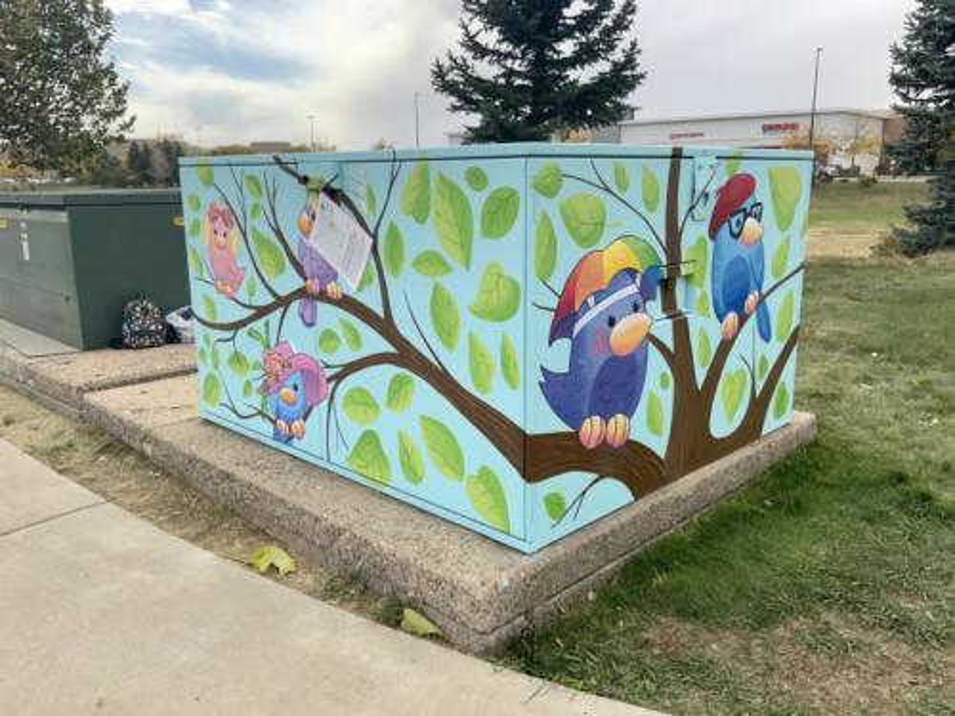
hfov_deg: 61.7
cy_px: 358
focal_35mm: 29
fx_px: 800
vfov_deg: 48.2
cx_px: 478
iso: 16
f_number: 1.8
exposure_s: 1/1412
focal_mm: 3
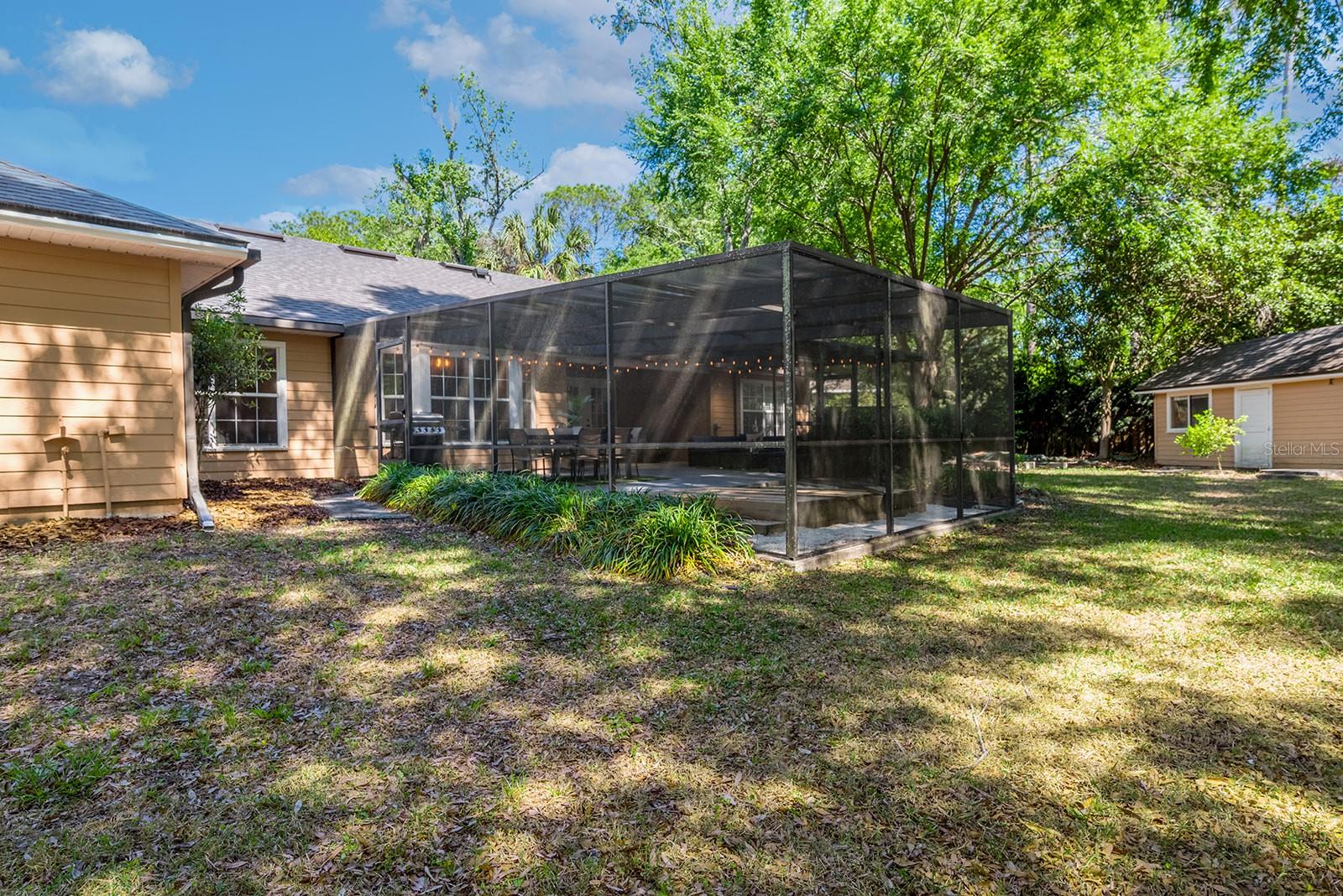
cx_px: 672
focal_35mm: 20
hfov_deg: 85.4
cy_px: 448
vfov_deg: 63.3
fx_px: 728
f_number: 8
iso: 400
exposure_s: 1/1000
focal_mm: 19.5
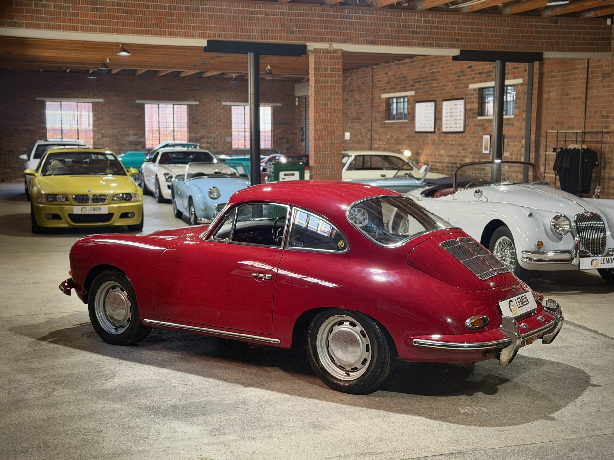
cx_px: 307
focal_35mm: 48
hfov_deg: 39.7
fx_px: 851
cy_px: 230
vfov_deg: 30.3
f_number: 1.78
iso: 250
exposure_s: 1/51
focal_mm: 6.76
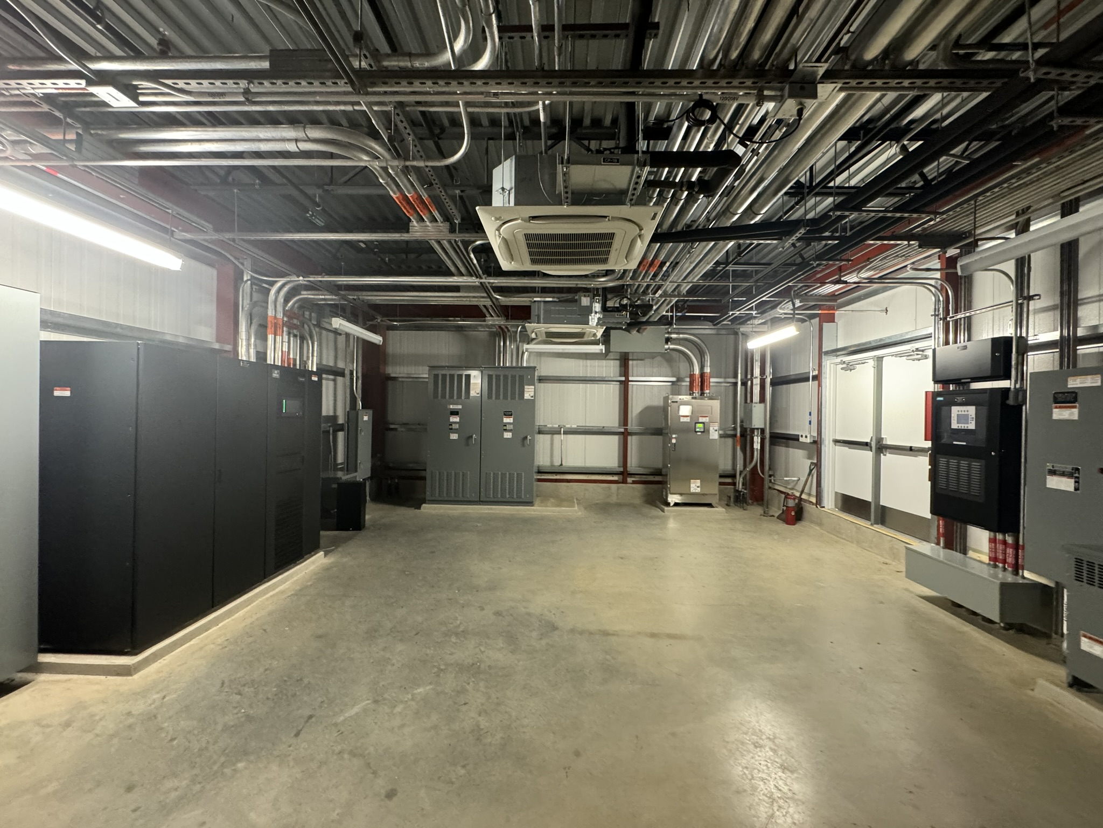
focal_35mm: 14
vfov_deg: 85.7
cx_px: 552
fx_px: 446
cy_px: 414
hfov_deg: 102.1
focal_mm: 2.22
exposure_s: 1/60
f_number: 2.2
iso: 500
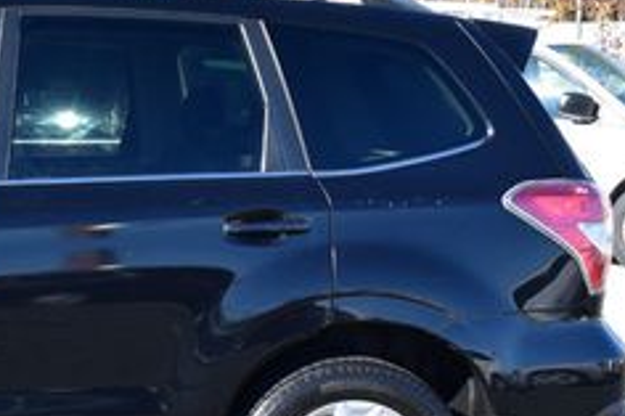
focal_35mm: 126
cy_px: 313
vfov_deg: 10.8
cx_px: -204
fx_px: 2192
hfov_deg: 15.4
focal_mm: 31
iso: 400
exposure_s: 1/200
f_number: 10
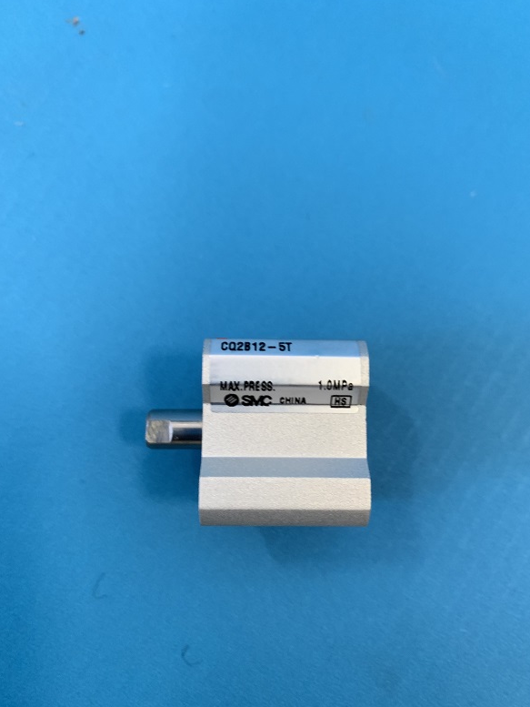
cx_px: 273
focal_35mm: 27
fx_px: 551
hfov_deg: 51.4
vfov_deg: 65.3
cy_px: 363
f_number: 1.8
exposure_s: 1/50
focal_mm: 4.25
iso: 200
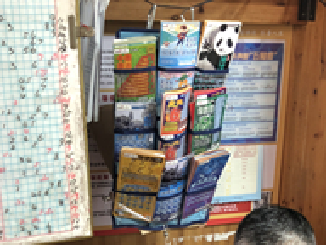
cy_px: 287
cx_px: 180
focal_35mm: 73
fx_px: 687
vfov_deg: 19.1
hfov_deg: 26.7
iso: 50
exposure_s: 1/15
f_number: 1.8
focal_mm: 3.99
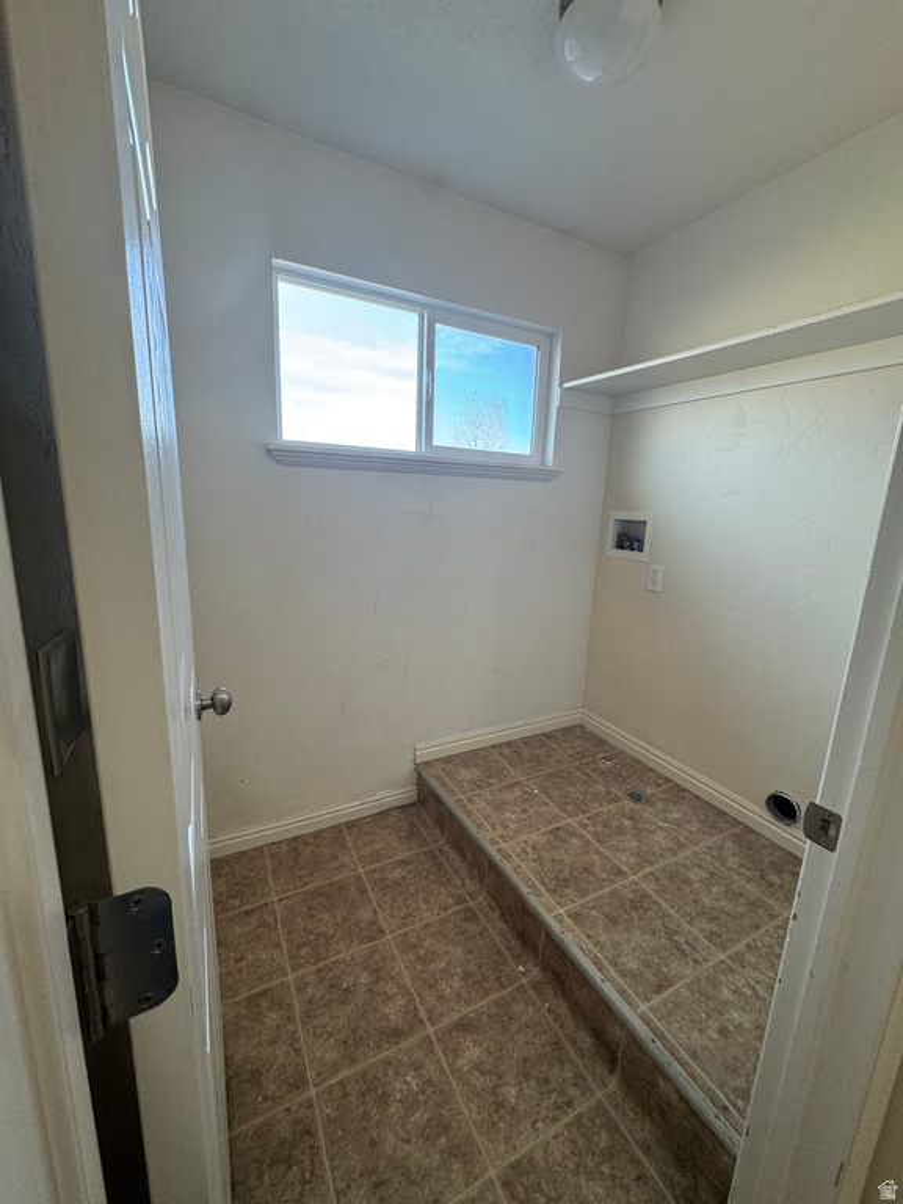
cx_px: 452
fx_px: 487
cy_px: 602
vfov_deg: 102.1
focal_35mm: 14
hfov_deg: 85.7
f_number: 2.2
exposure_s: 1/120
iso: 100
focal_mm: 2.22
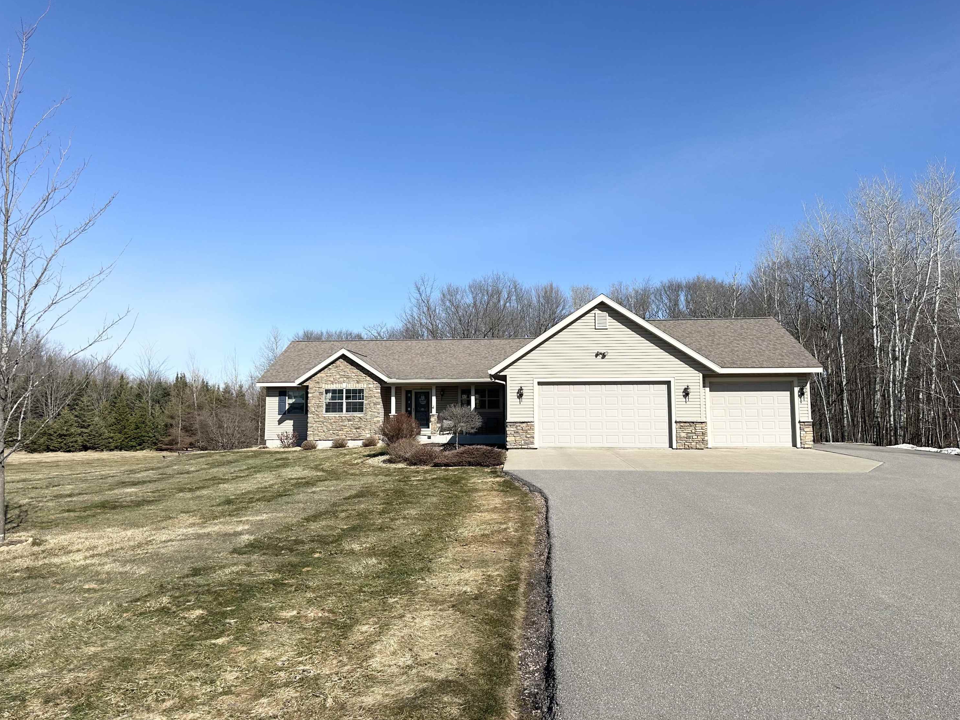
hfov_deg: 69.4
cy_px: 350
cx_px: 488
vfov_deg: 54.9
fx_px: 693
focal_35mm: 25
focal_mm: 6.86
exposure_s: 1/5848
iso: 80
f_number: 1.78
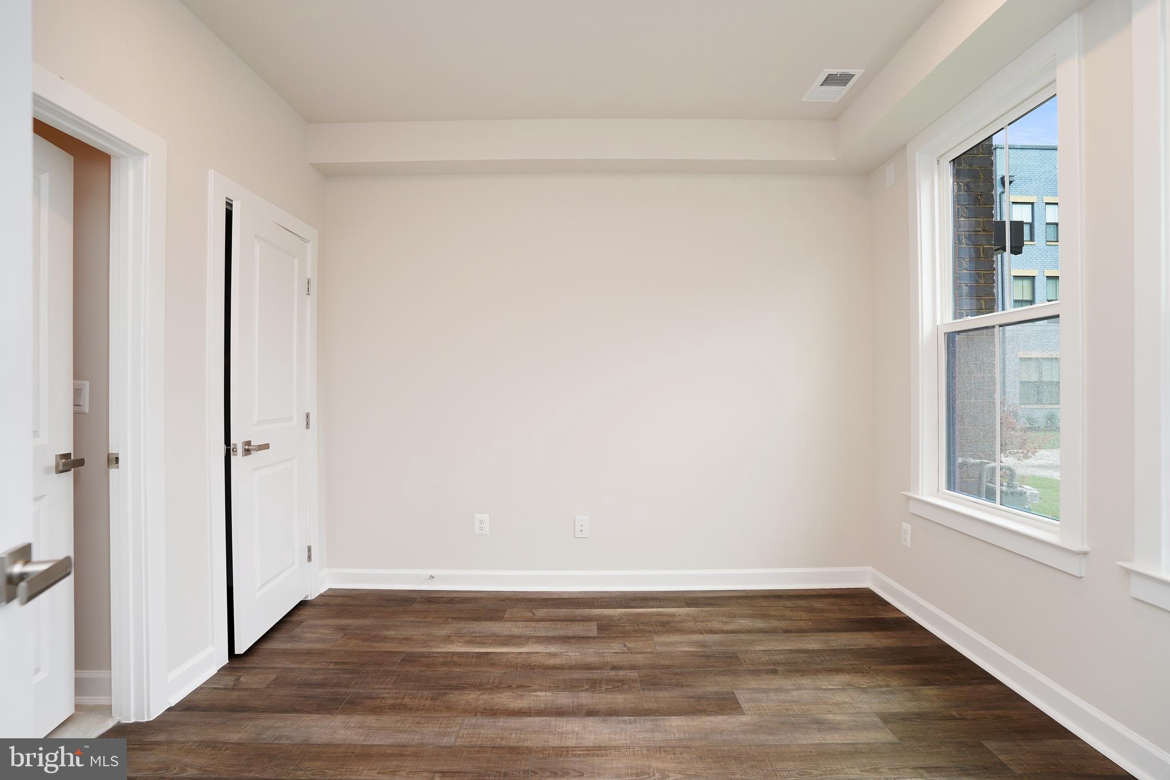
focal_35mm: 17
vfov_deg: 70.4
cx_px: 585
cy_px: 390
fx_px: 552
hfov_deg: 93.3
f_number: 4
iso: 800
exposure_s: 1/160
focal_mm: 17
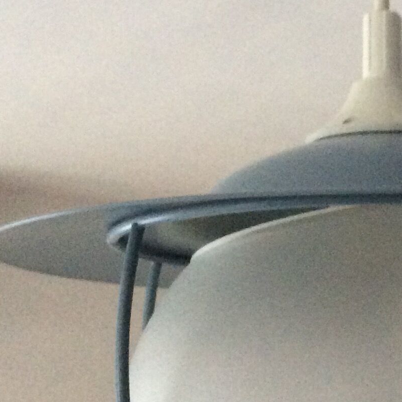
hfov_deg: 18.5
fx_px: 1209
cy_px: 217
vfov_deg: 18.9
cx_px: 382
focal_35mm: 92
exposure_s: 1/25
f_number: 2.4
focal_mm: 3.3
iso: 250
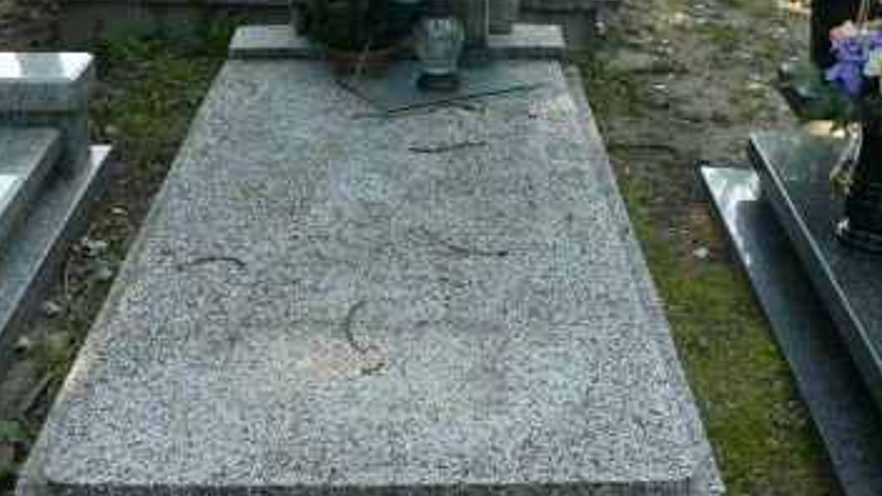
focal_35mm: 52
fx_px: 1216
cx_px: 438
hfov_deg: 39.9
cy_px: 281
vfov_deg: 23.0
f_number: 4
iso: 100
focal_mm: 7.4
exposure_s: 1/160
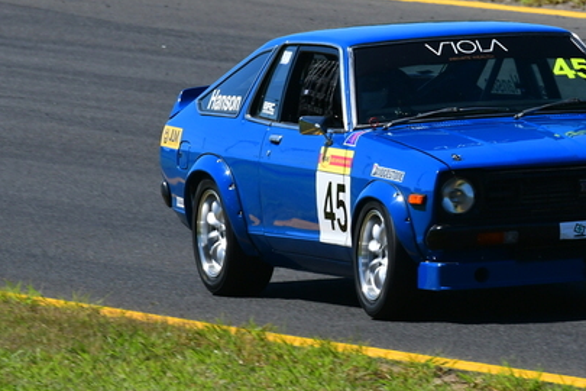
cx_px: 431
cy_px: 46
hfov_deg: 1.6
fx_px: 21208
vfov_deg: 1.1
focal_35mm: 1303
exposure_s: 1/640
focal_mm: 440
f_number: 13
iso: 500
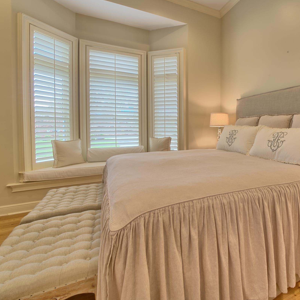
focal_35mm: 19
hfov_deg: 72.5
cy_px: 132
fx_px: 186
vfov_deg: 77.4
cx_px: 224
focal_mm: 12
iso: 200
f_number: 22
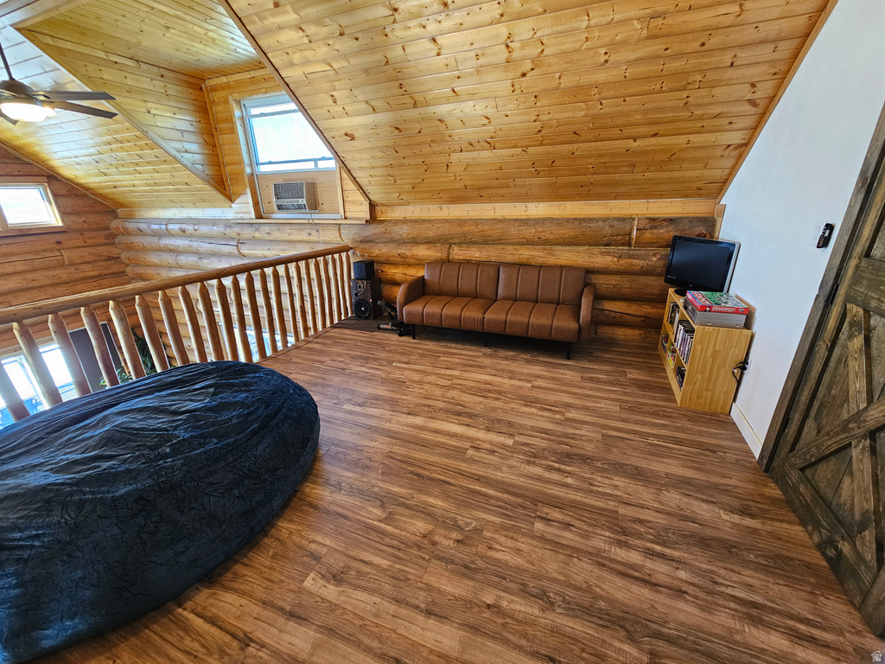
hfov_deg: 106.2
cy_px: 332
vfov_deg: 89.9
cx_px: 442
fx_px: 332
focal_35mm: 13
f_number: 2.2
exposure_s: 1/60
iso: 200
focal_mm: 2.2
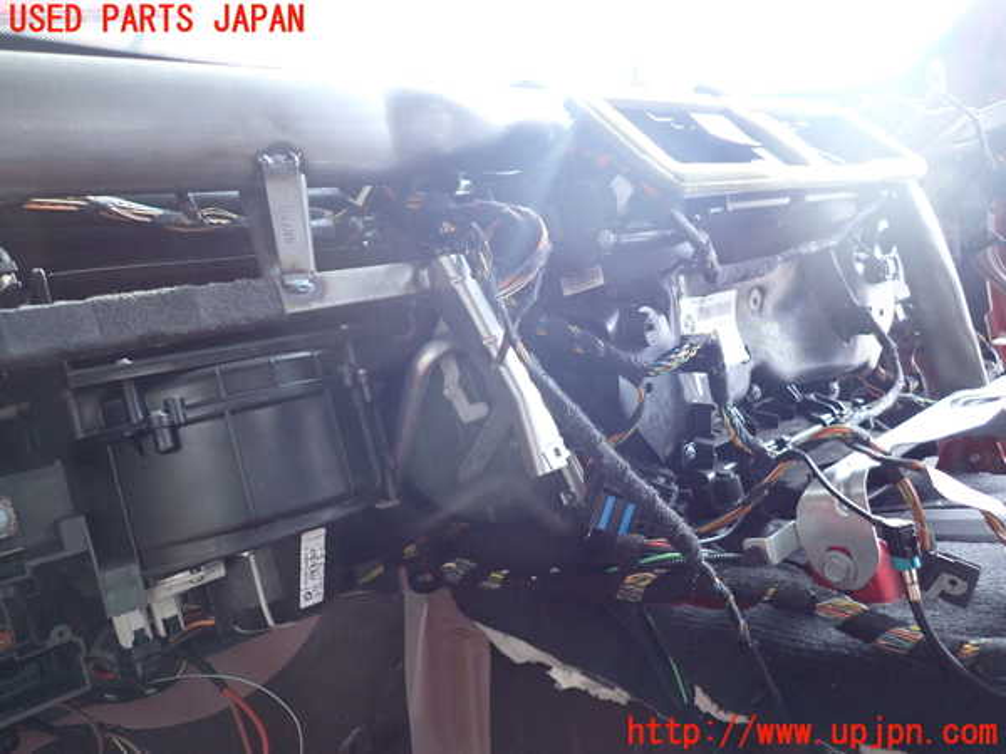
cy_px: 377
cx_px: 503
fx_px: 727
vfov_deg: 54.9
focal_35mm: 25
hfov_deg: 69.4
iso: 320
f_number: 2
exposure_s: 1/125
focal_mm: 4.5
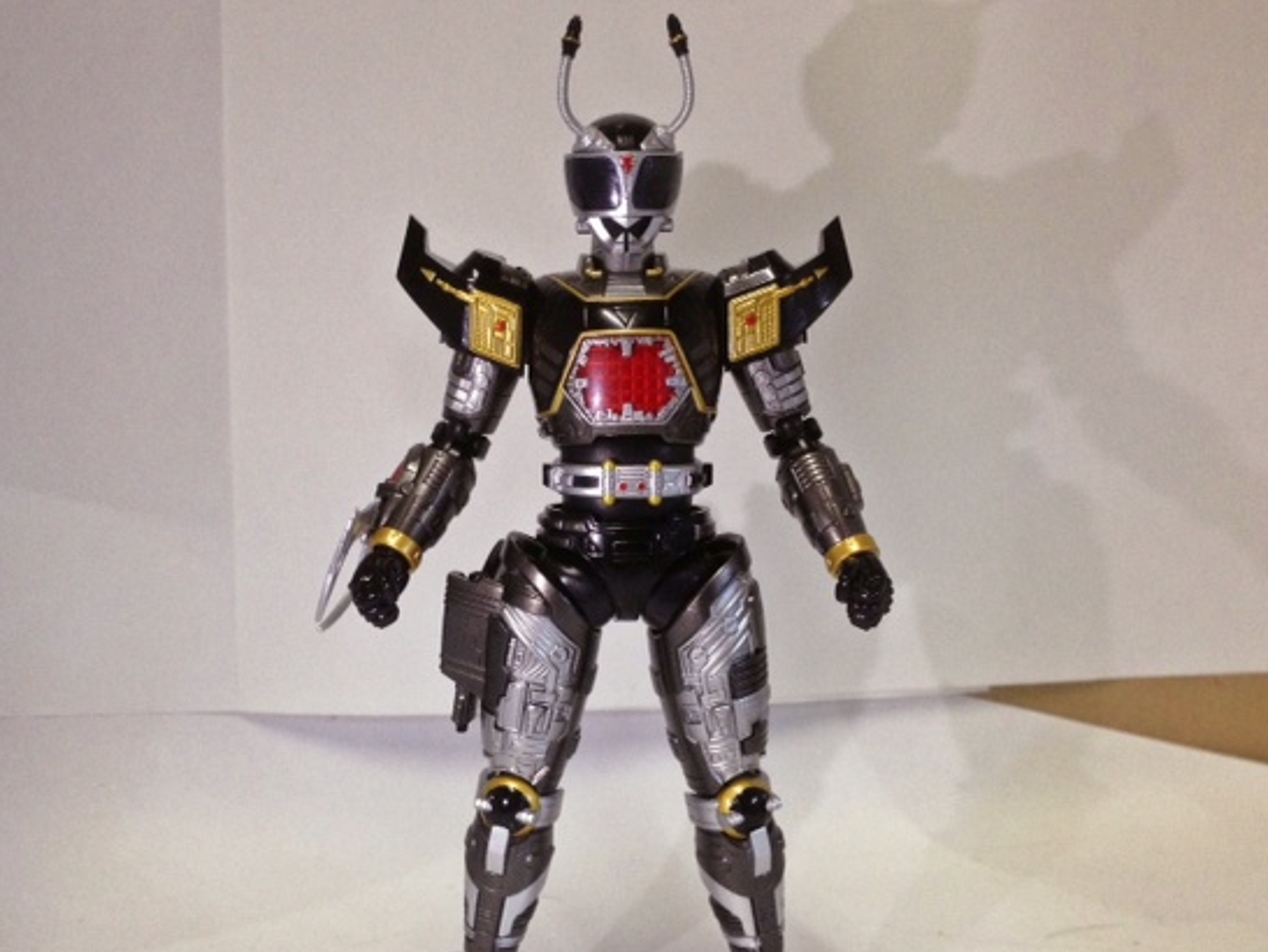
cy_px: 534
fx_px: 1503
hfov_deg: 45.7
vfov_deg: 35.1
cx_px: 590
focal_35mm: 41
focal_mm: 4.28
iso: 160
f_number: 2.4
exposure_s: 1/20
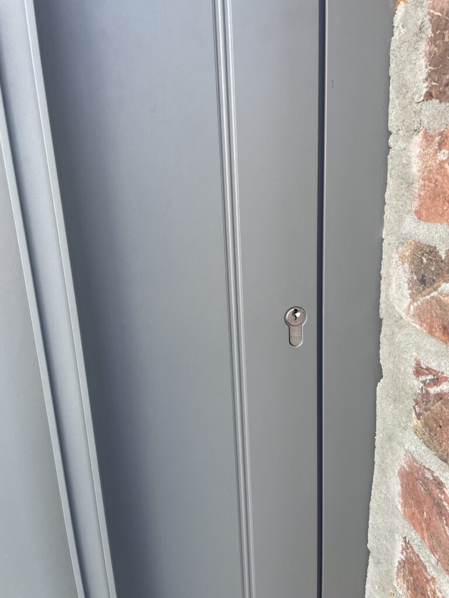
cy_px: 299
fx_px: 450
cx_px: 224
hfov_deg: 53.1
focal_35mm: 26
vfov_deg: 67.3
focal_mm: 4.2
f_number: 1.6
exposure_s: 1/121
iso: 40
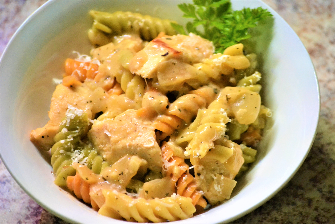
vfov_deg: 7.5
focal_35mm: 183
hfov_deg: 11.2
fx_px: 1703
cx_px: 168
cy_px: 112
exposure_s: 1/80
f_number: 4.8
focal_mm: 122
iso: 3200
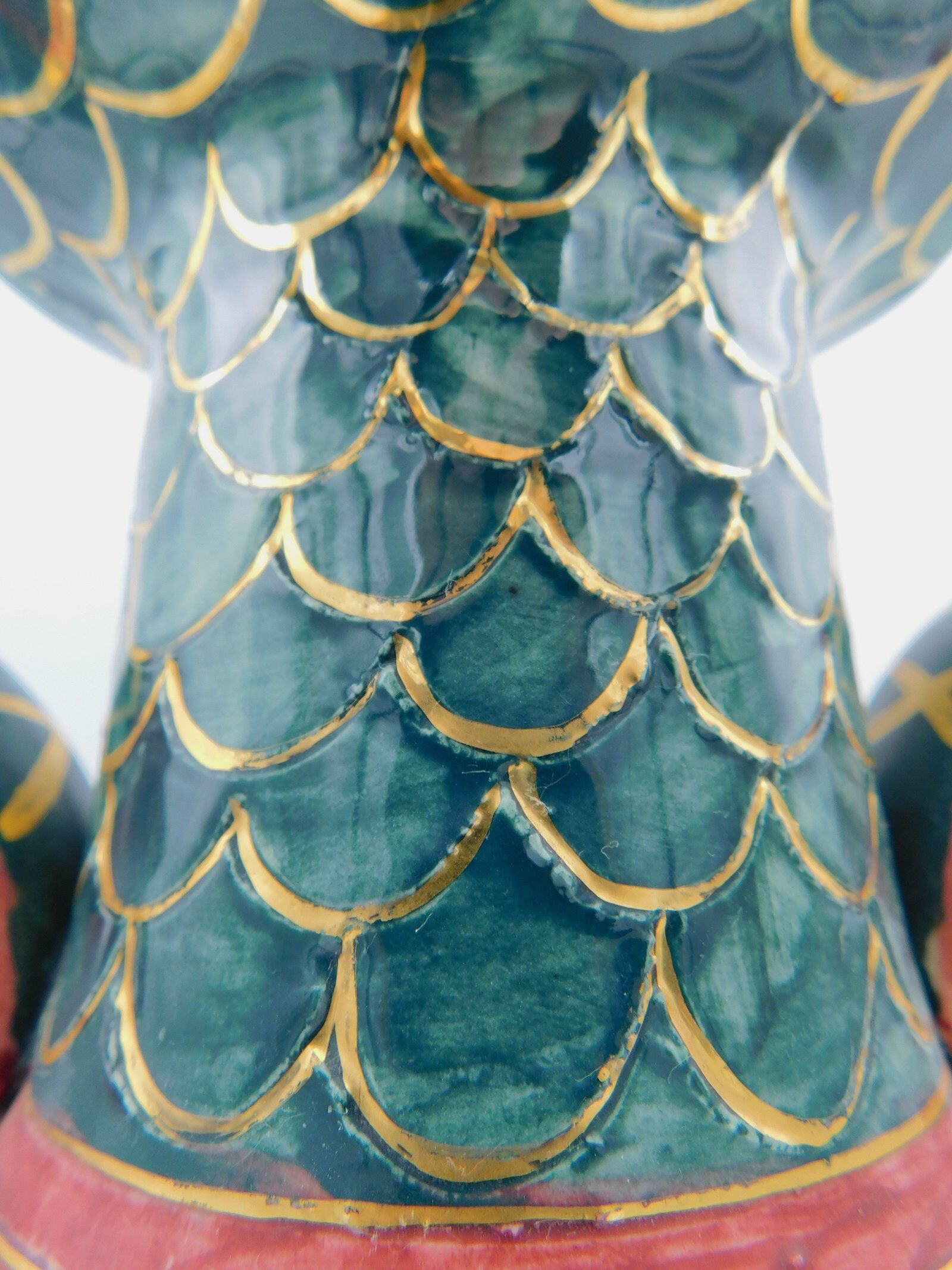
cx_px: 476
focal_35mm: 23
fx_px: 843
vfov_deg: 73.9
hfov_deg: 58.9
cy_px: 635
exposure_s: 1/60
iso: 125
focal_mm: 4
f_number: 3
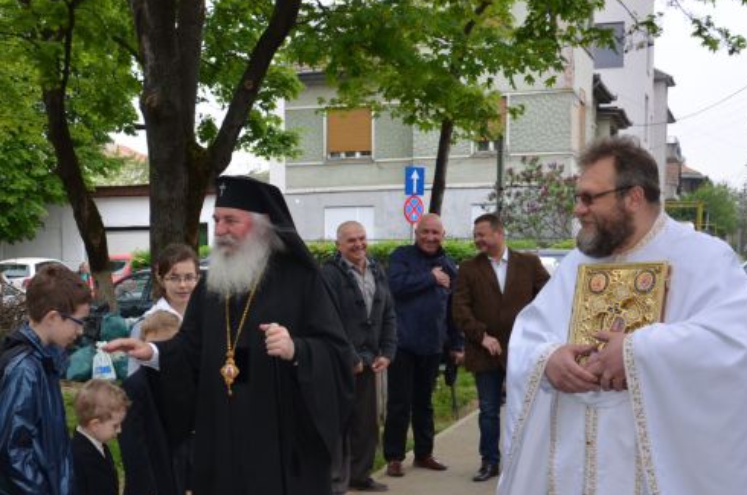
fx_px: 1015
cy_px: 426
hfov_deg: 39.8
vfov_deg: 26.7
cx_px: 239
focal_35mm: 49
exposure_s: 1/160
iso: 200
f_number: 3.5
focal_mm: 18
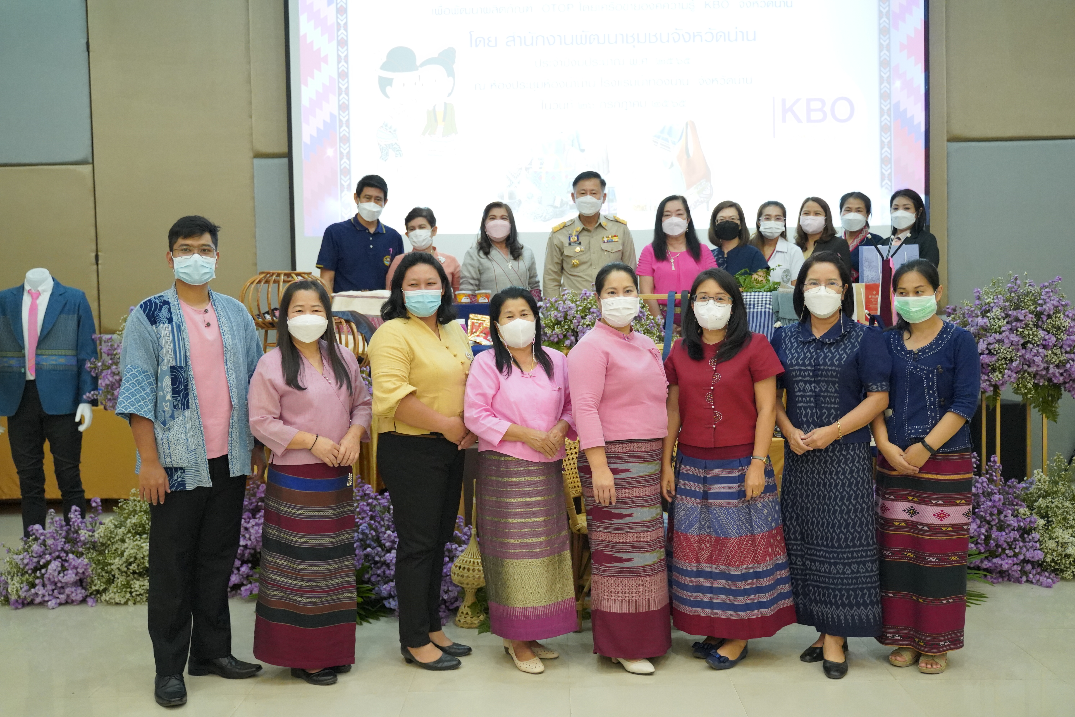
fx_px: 1105
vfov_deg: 35.9
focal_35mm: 37
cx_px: 538
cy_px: 358
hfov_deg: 51.9
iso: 8000
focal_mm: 37
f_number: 2.8
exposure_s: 1/160
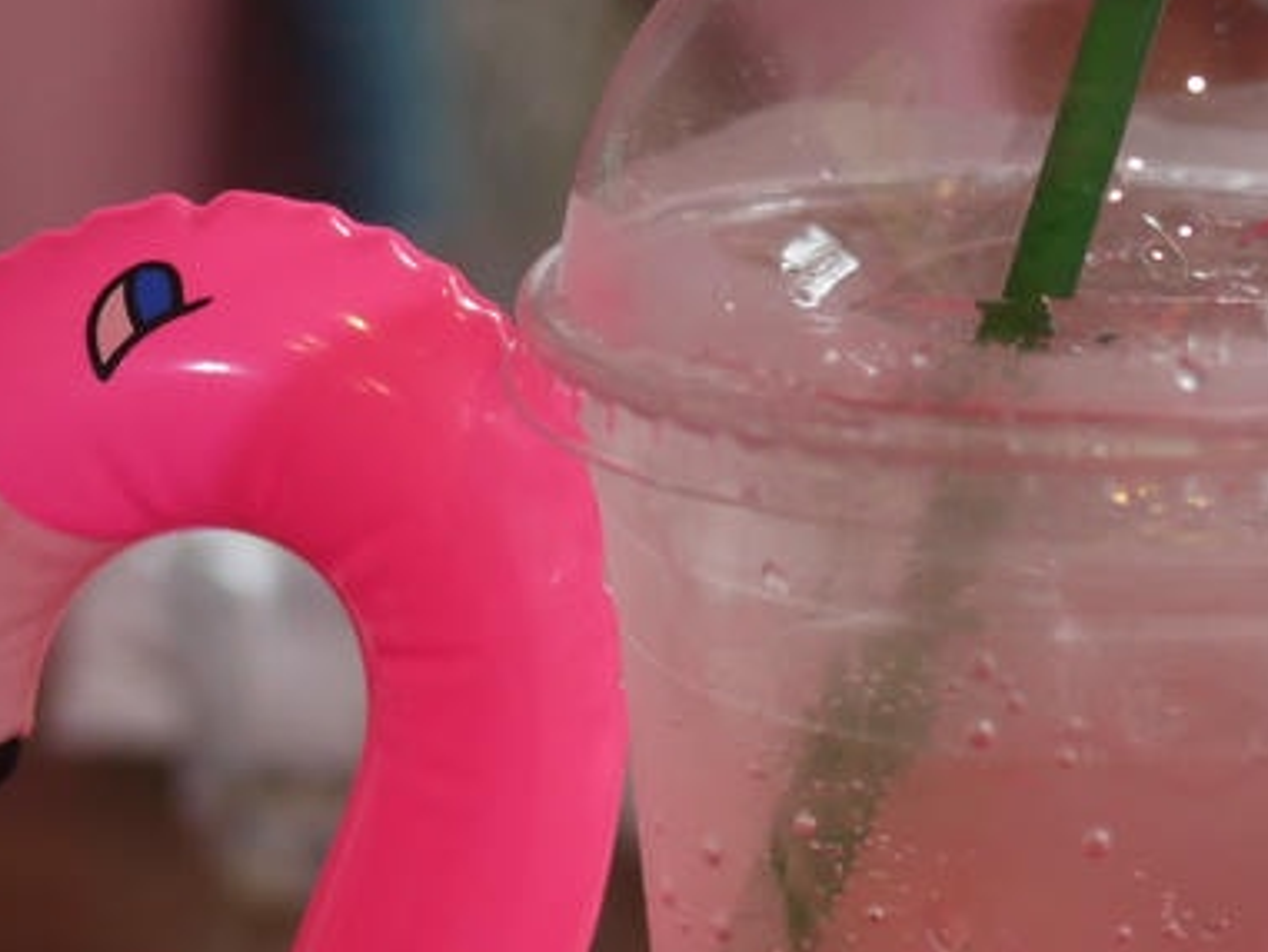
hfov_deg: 15.6
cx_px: 949
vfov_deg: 11.7
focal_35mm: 126
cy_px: 749
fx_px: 4617
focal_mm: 20
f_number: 1.7
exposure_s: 1/60
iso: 320
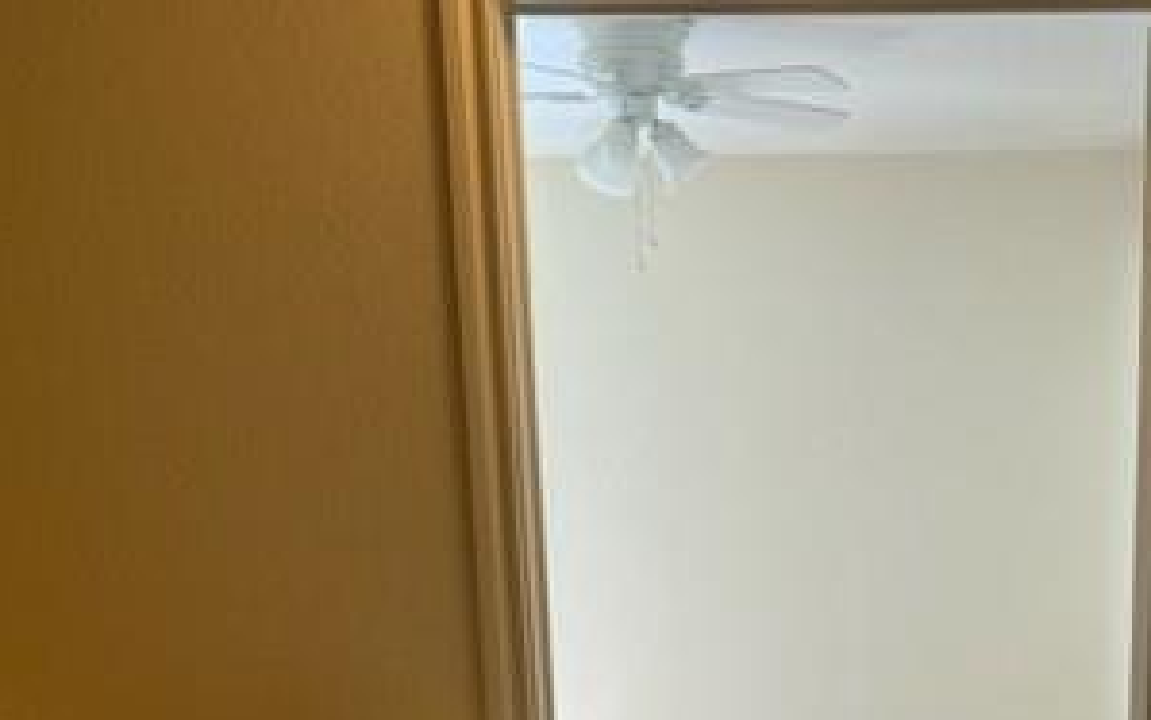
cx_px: 843
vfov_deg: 20.3
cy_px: 920
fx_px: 1851
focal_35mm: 59
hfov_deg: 33.9
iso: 50
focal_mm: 5.7
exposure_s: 1/147
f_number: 1.5
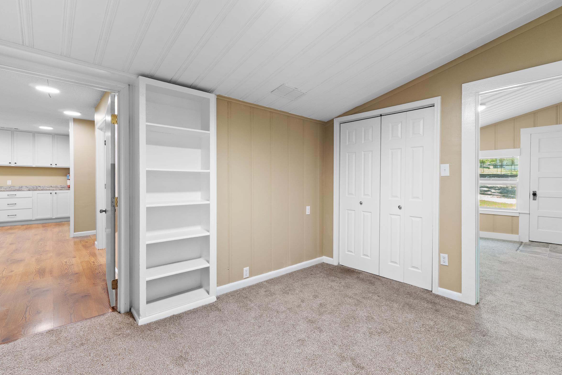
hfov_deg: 96.7
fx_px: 250
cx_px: 284
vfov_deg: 73.7
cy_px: 196
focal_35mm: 16
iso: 200
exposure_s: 1.6
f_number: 9
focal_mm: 10
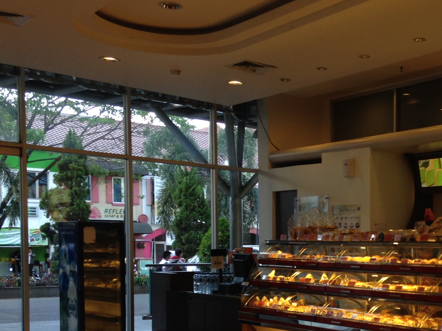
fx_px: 779
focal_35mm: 61
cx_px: 390
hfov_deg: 30.4
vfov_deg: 23.5
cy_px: 280
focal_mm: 4.12
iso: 64
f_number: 2.4
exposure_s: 1/40
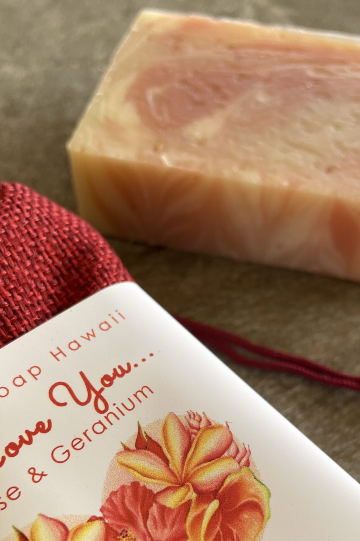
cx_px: 169
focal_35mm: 40
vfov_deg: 47.0
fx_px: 600
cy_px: 393
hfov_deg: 33.4
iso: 50
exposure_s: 1/121
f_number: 1.6
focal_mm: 4.2
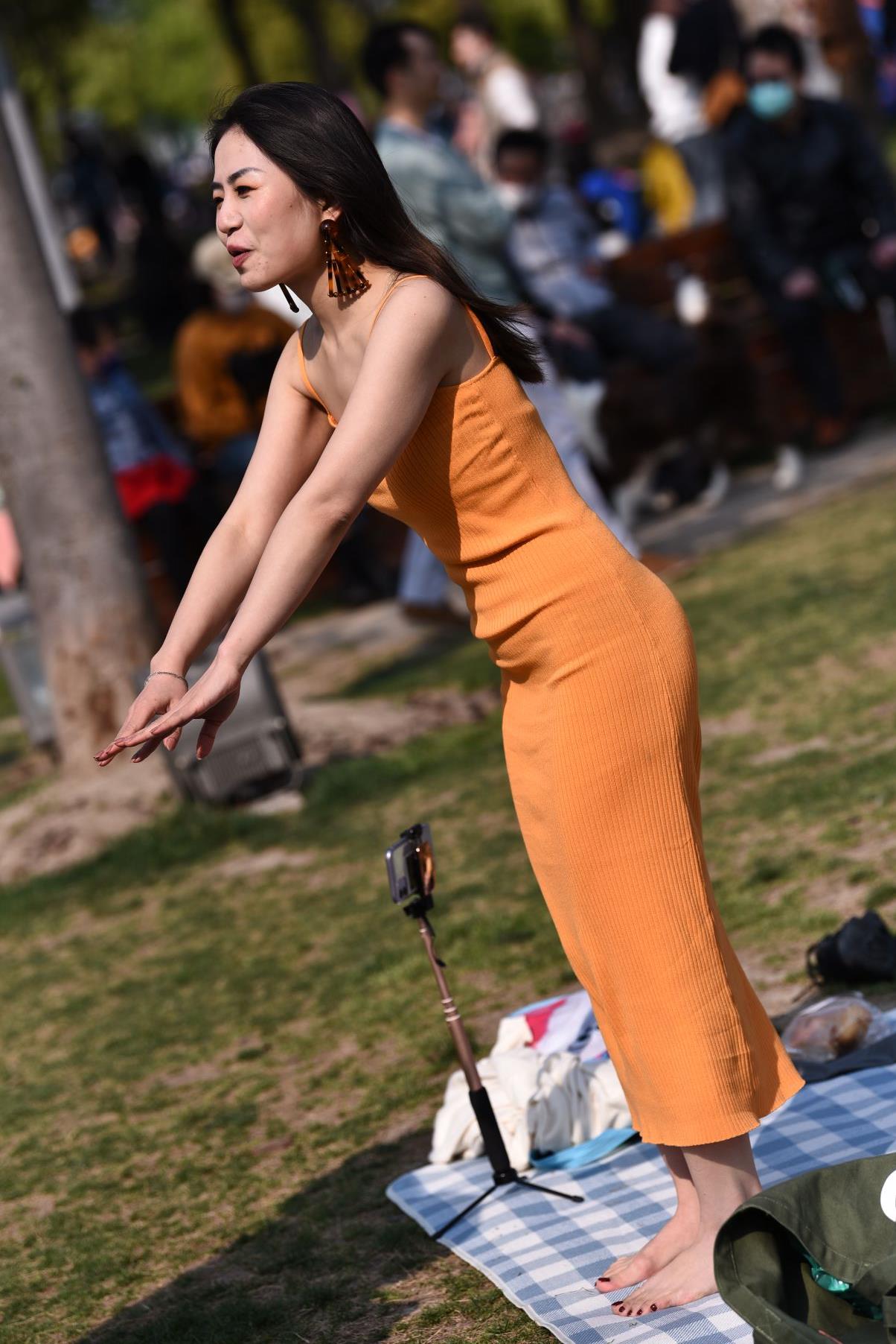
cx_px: 448
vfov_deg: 15.8
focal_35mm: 130
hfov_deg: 10.6
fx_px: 4849
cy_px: 672
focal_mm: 130
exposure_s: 1/3200
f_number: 4
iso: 200
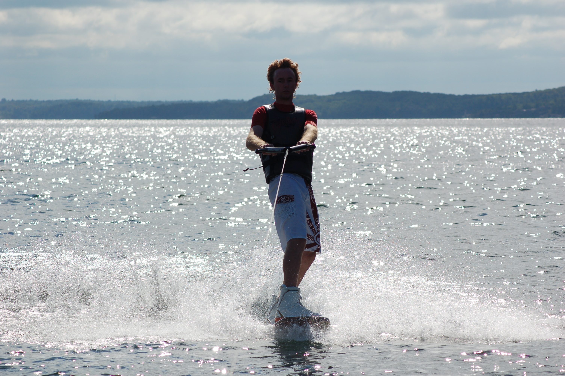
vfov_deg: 7.0
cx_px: 282
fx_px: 3058
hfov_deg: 10.6
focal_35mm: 195
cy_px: 188
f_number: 9
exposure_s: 1/1250
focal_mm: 130
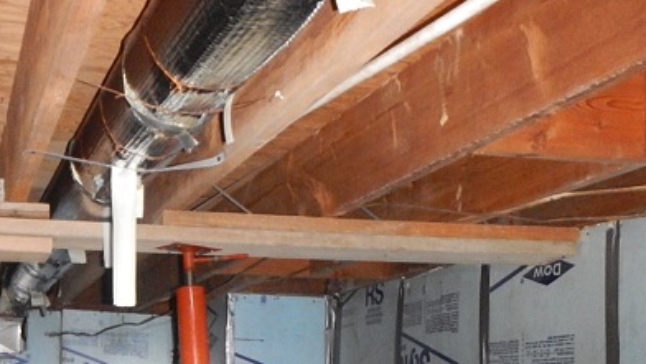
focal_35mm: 56
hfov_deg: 36.7
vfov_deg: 20.7
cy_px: 372
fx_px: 960
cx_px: 199
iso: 640
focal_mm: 5
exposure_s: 1/30
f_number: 3.9
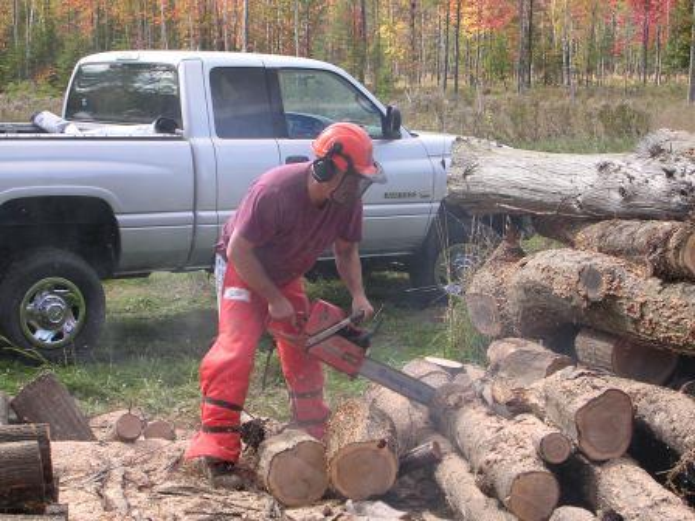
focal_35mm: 76
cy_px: 260
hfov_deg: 25.7
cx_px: 348
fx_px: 1526
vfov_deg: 19.4
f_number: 3.9
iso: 100
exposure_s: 1/182
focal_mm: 11.6
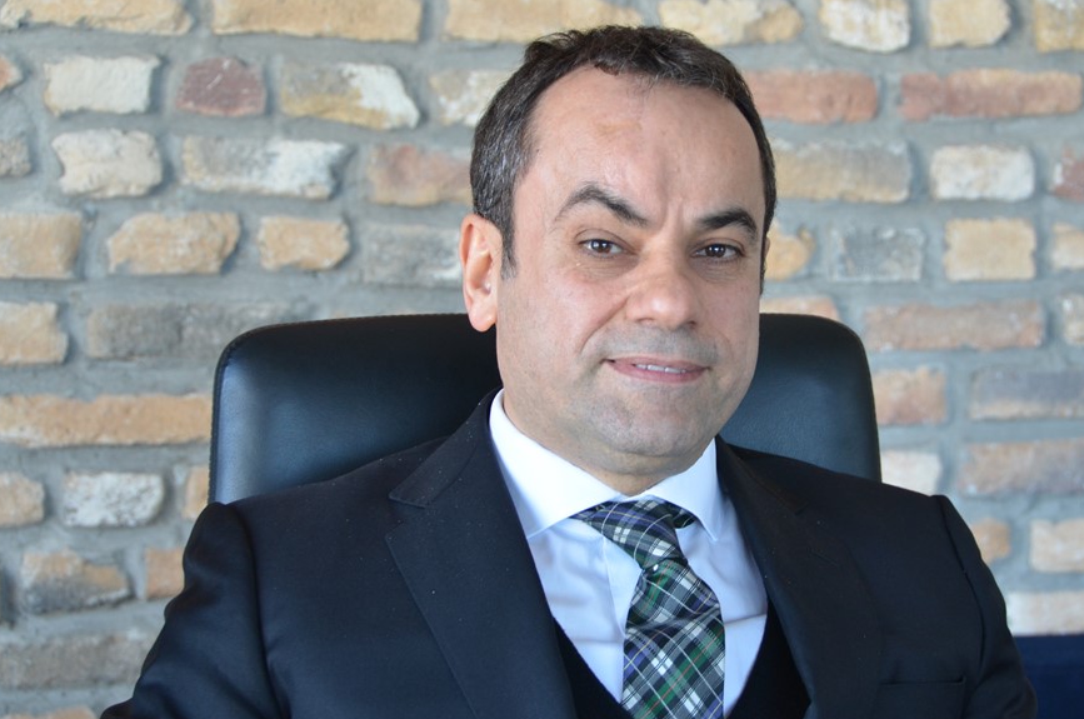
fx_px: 3145
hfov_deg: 19.5
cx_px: 664
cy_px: 373
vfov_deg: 13.0
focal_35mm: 105
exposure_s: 1/60
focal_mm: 55
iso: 640
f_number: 4.8
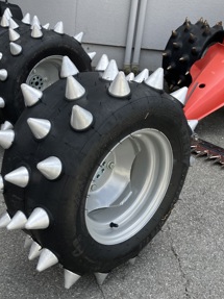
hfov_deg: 36.7
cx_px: 96
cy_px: 167
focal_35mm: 39
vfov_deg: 47.8
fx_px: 337
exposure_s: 1/517
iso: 32
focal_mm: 3.99
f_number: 1.8
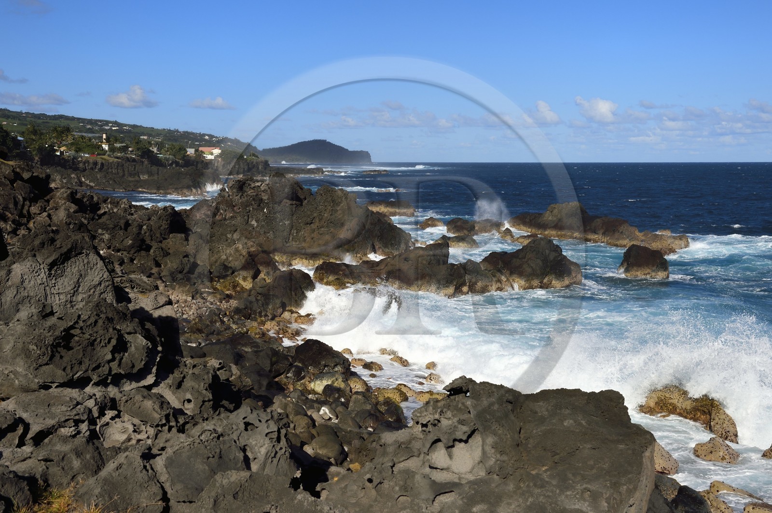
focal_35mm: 44
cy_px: 256
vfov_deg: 30.5
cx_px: 386
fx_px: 943
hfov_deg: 44.5
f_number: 14
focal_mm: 44
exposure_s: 1/500
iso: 200
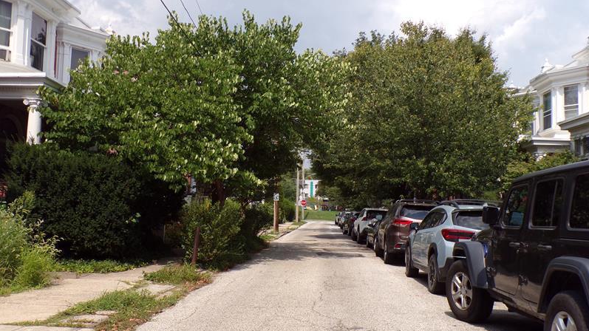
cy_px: 162
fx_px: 547
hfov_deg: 56.6
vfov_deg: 33.7
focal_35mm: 35
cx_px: 295
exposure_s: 1/600
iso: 80
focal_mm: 5.8
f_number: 4.8
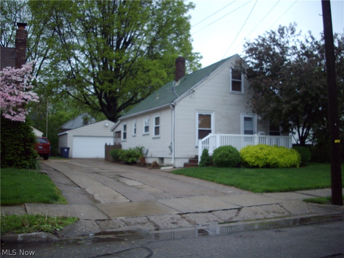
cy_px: 129
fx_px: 368
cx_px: 172
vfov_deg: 38.7
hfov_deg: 50.1
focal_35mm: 37
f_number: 2.8
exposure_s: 1/250
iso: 89
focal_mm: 6.2
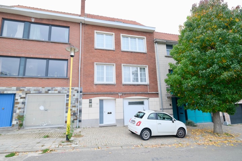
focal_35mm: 17
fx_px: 114
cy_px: 80
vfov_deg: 70.4
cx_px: 121
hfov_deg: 93.3
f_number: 5
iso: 320
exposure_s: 1/120
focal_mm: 11.5
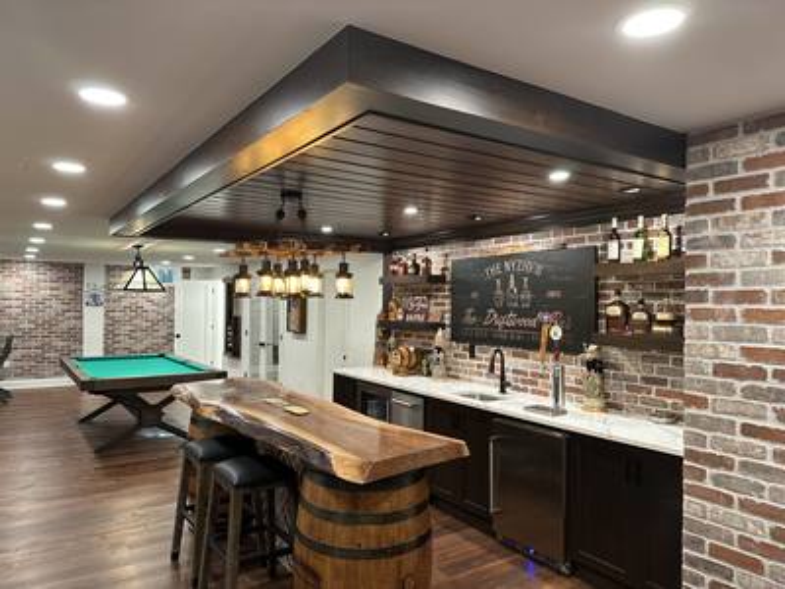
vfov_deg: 56.8
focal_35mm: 24
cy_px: 294
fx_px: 544
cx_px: 392
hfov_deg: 71.6
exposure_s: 1/60
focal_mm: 6.86
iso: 200
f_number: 1.78
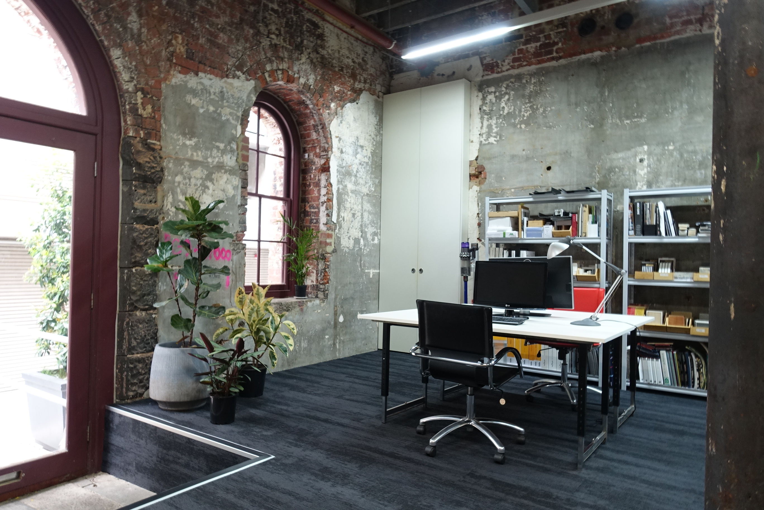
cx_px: 382
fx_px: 509
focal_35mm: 24
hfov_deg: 73.7
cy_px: 255
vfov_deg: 53.1
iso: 400
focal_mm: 8.8
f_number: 4.5
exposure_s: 1/5
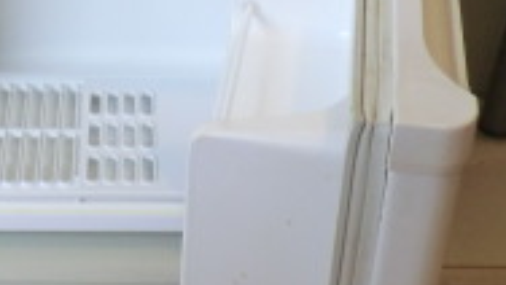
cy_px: 164
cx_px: 291
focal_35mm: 89
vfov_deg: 13.6
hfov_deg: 23.9
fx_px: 1195
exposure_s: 1/60
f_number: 3.2
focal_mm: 4.3
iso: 160
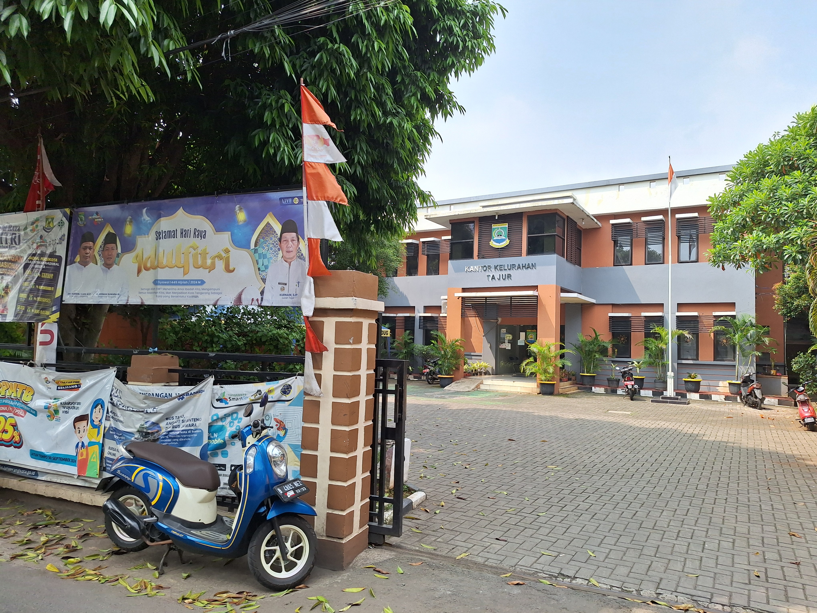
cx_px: 408
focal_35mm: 23
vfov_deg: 58.9
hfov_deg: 73.9
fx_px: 543
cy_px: 306
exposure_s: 1/994
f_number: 1.8
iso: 40
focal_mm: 5.54
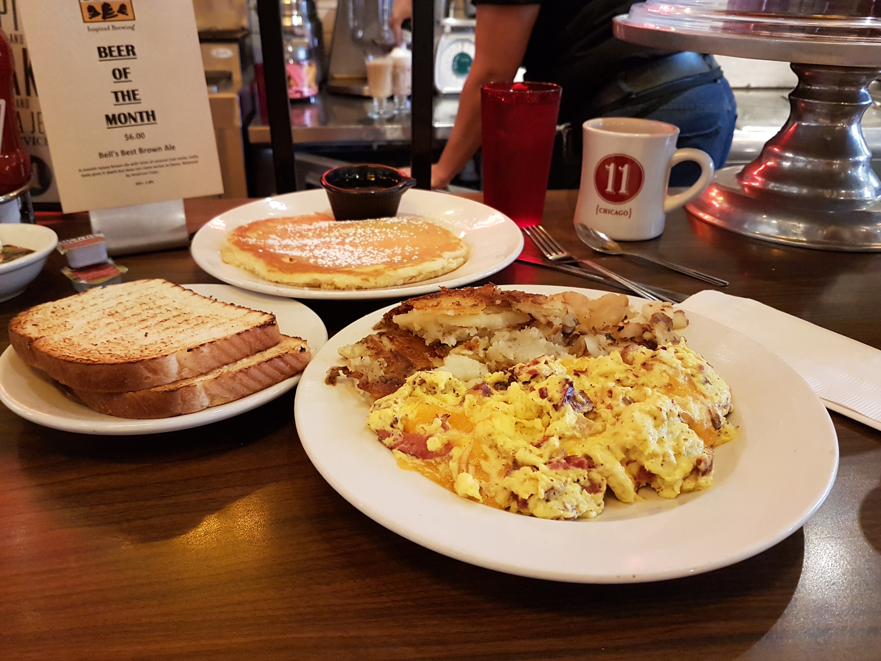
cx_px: 440
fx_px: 662
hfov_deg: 67.3
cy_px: 330
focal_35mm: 26
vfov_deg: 53.1
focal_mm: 4.2
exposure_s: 1/15
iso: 250
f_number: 1.7
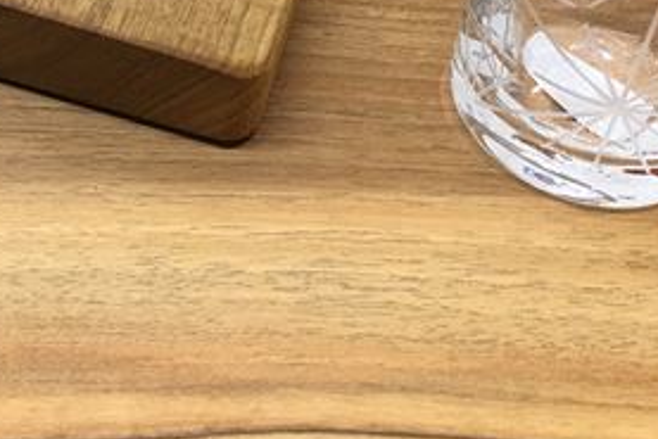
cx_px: 78
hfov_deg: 22.8
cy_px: -121
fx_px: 1591
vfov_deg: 15.1
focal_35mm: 87
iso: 25
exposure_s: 1/40
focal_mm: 4.15
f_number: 2.2
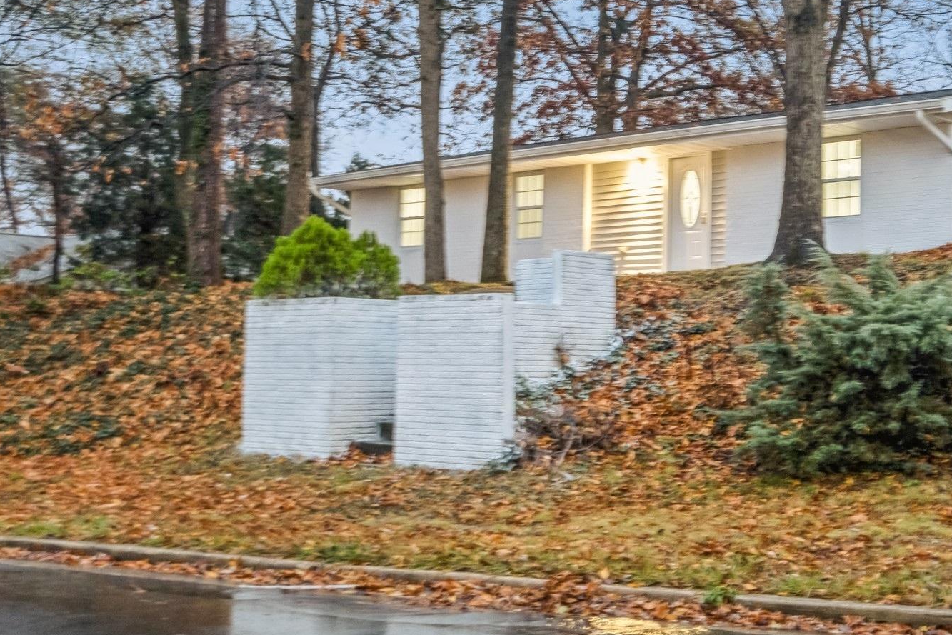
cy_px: 251
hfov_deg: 38.1
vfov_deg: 26.4
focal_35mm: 51
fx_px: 1349
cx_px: 689
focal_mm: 22.9
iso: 400
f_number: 8
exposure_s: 1
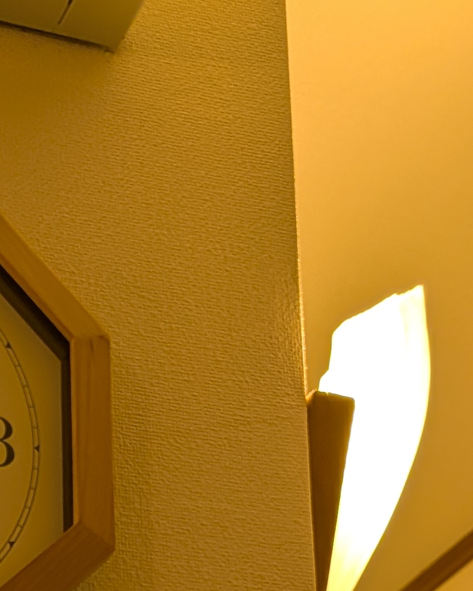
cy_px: 1205
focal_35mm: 96
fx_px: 1679
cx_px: -342
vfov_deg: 15.6
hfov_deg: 14.4
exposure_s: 1/100
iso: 78
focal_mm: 6.9
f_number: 1.68
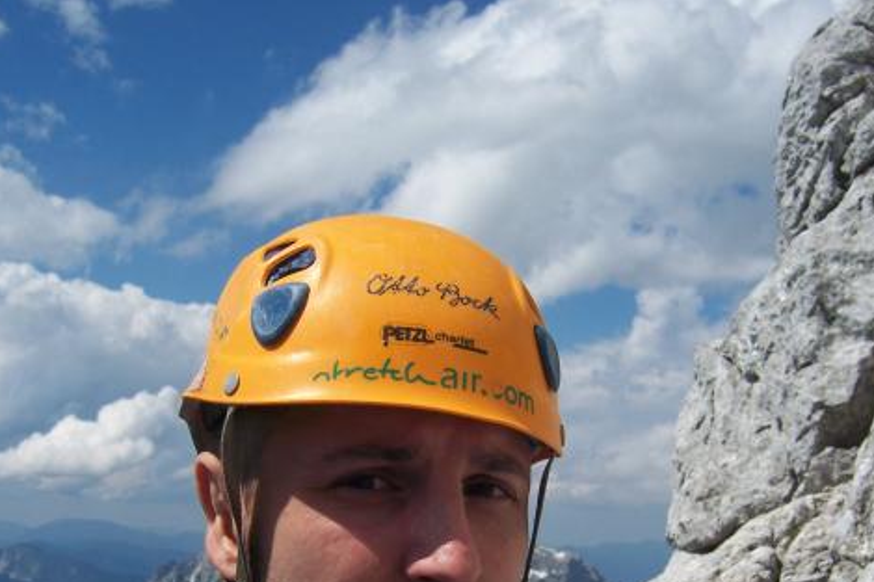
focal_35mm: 51
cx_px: 442
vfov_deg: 26.1
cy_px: 444
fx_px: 1238
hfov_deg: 38.9
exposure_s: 1/1000
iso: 80
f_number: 4.5
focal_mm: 6
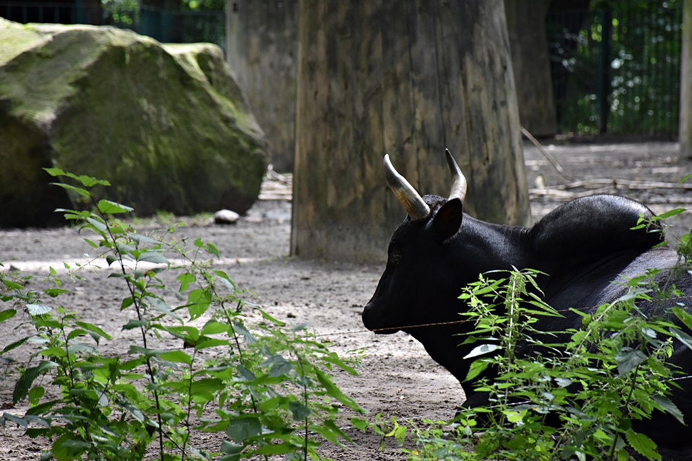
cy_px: 230
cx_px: 346
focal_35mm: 210
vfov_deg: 6.5
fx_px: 4035
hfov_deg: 9.8
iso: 800
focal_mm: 140
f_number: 5.6
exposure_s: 1/250
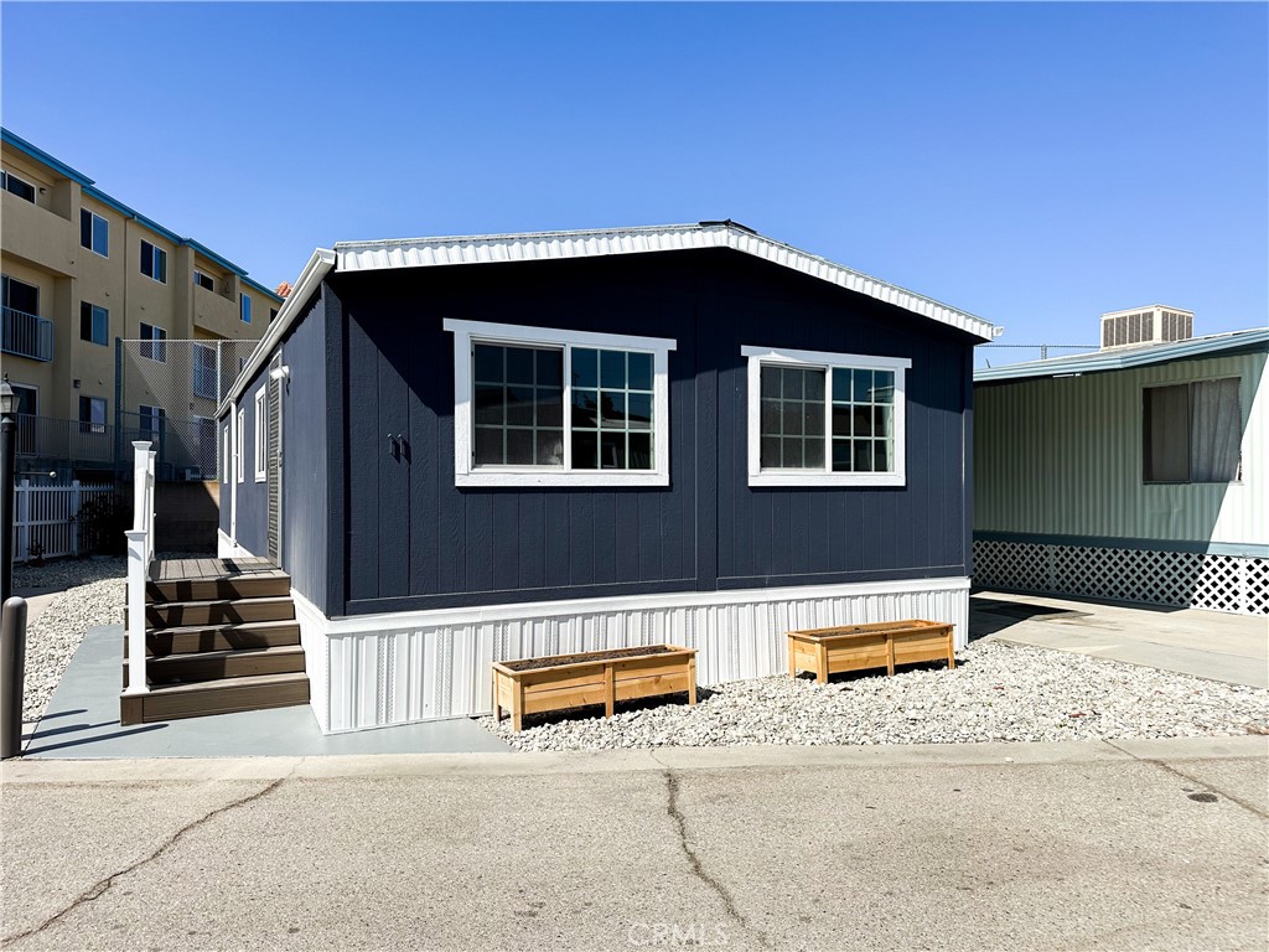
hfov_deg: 71.6
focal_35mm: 24
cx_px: 634
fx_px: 880
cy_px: 476
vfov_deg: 56.8
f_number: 1.8
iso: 80
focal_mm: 6.86
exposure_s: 1/7600
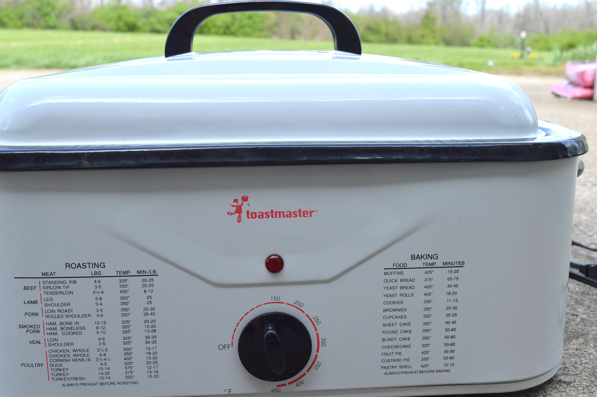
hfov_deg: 46.4
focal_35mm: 42
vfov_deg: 31.8
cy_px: 198
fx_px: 696
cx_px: 298
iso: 200
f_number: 7.1
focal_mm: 28
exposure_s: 1/250
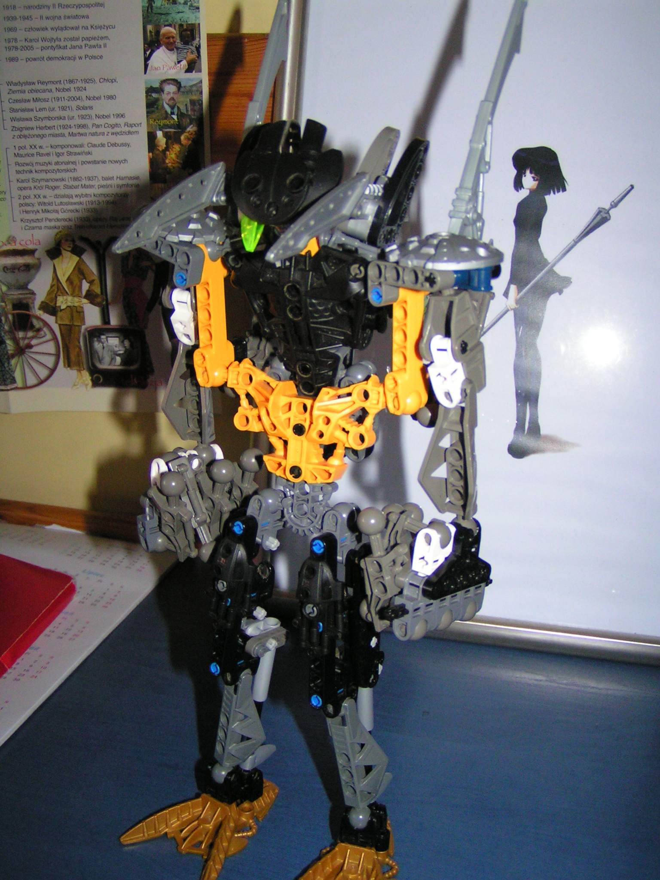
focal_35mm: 38
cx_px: 330
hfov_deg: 37.7
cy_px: 440
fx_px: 966
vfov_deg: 49.0
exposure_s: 1/40
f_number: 2.8
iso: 200
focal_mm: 5.8
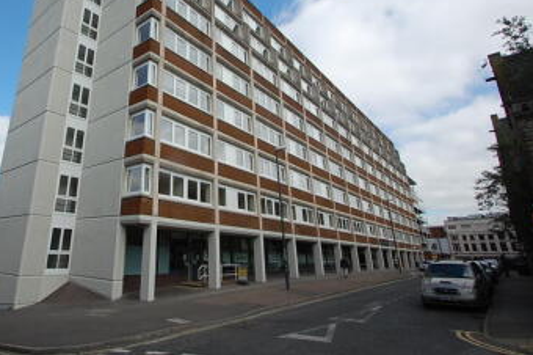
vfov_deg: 58.8
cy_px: 139
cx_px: 169
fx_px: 311
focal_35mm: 21
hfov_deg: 78.1
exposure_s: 1/320
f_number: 9
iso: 200
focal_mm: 10
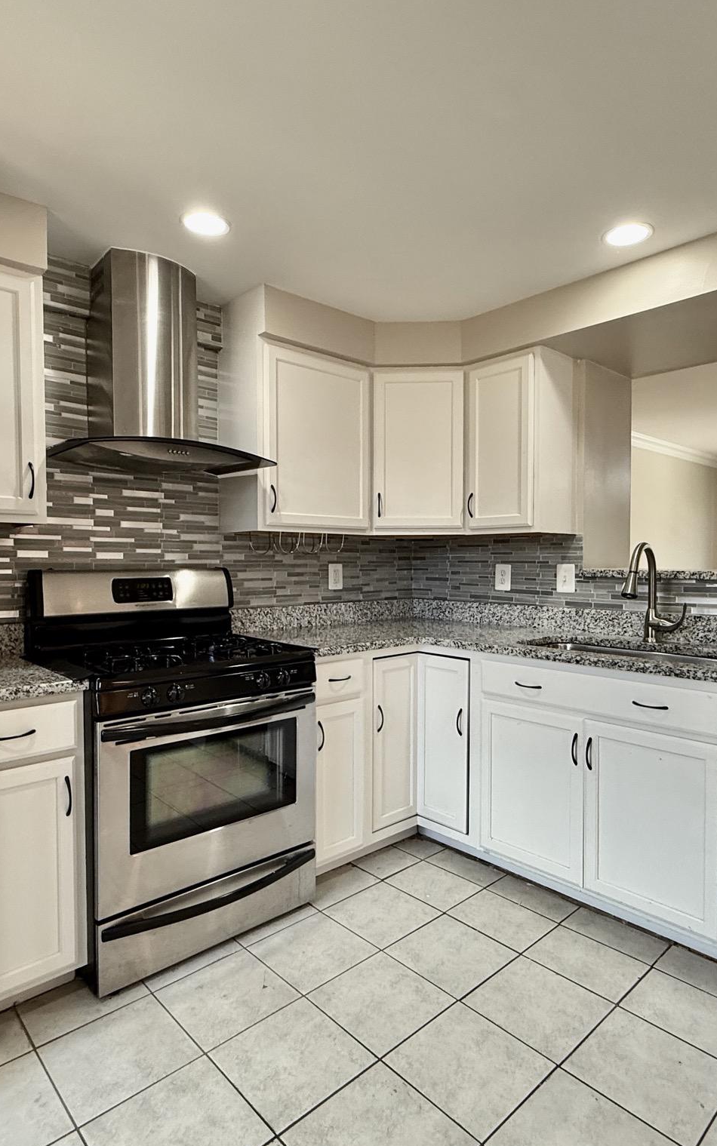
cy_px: 577
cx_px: 366
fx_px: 625
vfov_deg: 85.1
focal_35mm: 20
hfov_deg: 59.7
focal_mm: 2.22
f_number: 2.2
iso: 200
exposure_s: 1/99
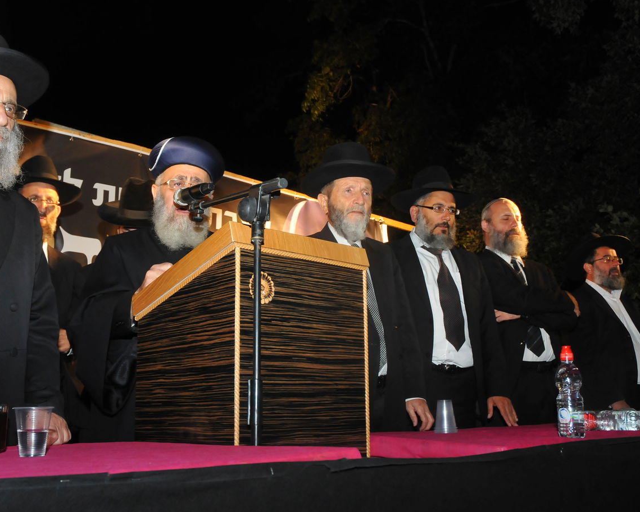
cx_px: 282
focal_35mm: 38
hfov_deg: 47.8
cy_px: 255
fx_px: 720
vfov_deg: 39.2
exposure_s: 1/60
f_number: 7.1
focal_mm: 22
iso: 800
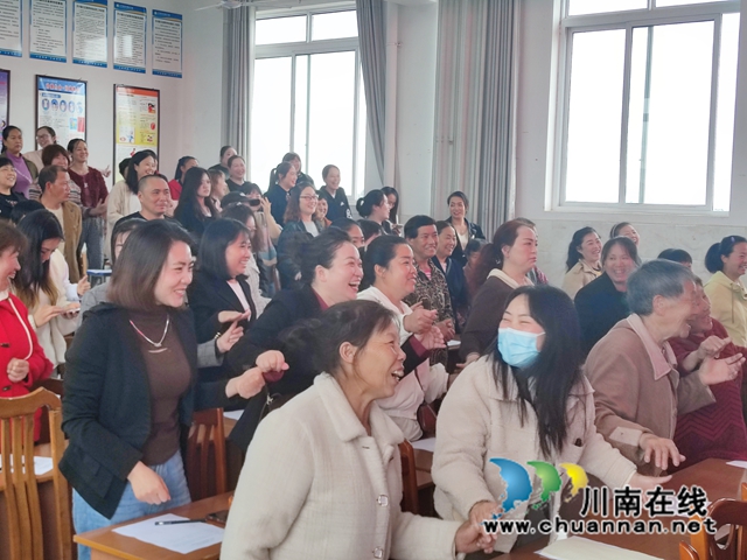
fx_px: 1036
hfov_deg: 39.7
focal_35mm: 48
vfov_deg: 30.3
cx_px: 374
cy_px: 280
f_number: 1.69
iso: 74
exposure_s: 1/100
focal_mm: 6.72
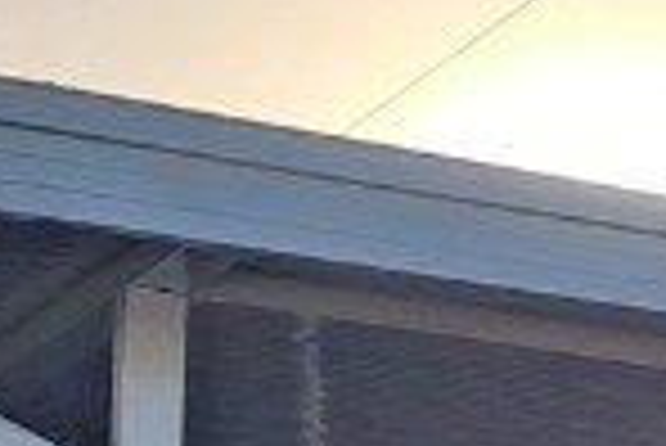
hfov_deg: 9.6
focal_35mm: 180
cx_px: 1773
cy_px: 1212
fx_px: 3333
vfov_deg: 7.0
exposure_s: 1/1181
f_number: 2
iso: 32
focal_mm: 4.6
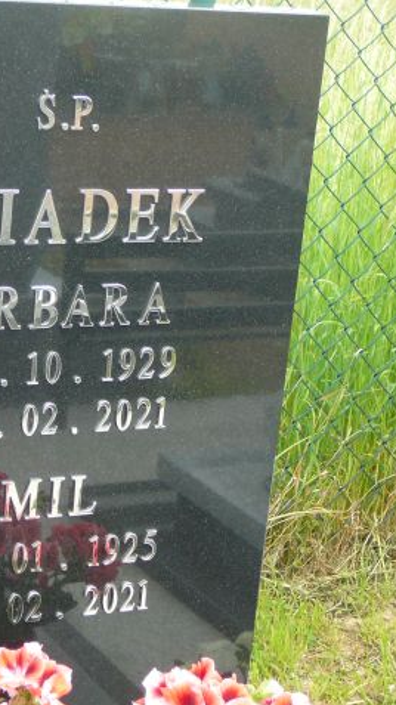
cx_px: 30
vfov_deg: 22.5
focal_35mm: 95
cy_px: 353
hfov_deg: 12.6
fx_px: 1775
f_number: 3.6
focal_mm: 9.7
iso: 80
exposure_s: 1/160
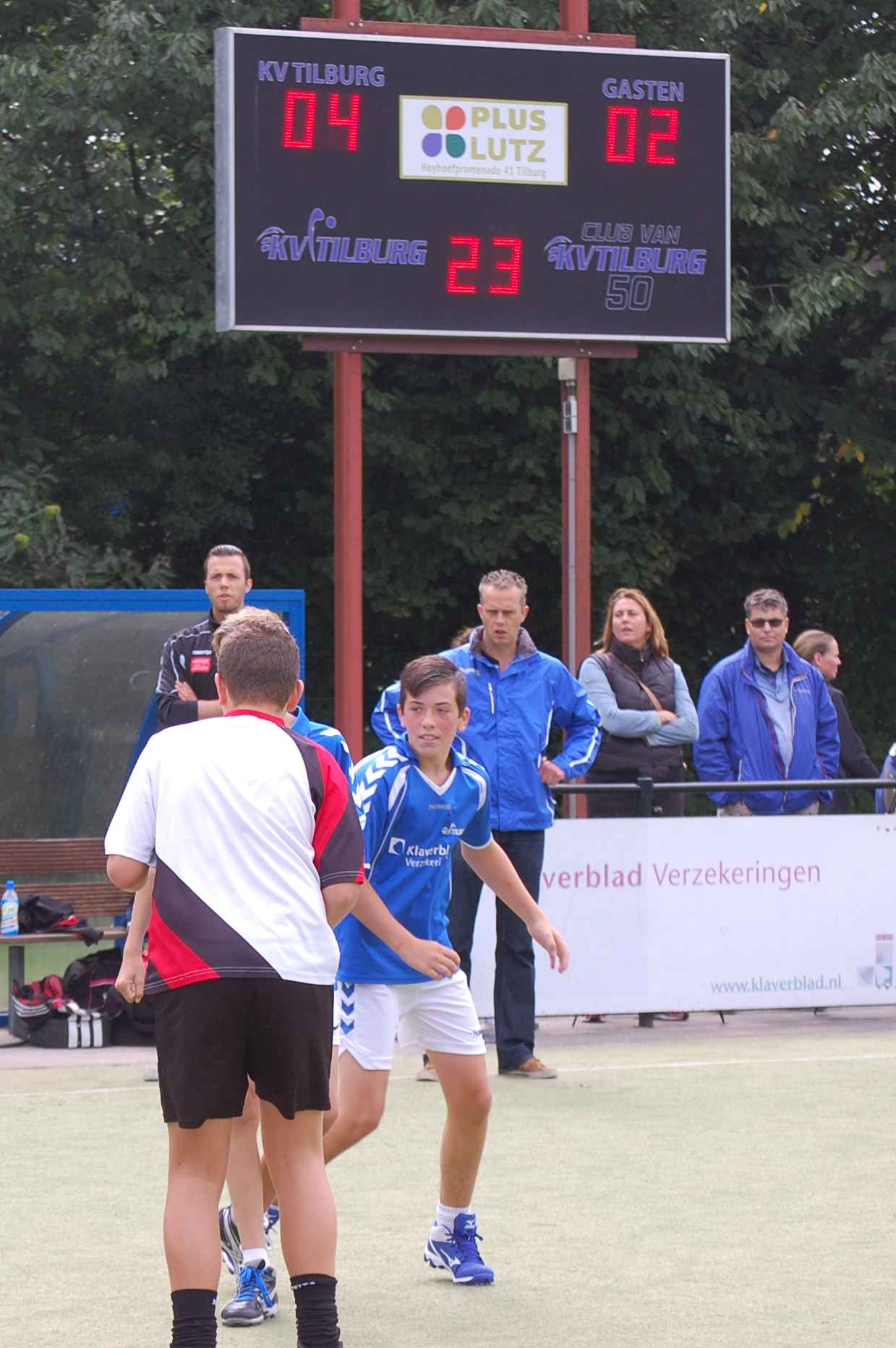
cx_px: 448
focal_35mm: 102
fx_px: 3814
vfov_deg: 20.0
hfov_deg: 13.4
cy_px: 674
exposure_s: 1/500
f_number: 5.6
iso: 320
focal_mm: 68
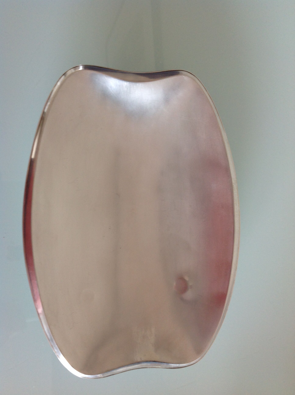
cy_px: 198
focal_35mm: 35
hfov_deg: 40.6
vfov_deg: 52.7
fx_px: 399
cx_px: 148
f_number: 2.4
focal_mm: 4.28
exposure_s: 1/15
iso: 80
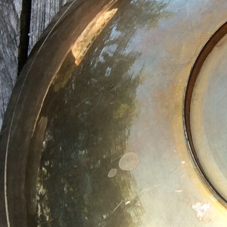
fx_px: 950
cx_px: 324
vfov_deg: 13.6
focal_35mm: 128
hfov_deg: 13.0
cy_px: 164
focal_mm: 3.3
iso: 32
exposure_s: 1/177
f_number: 2.4
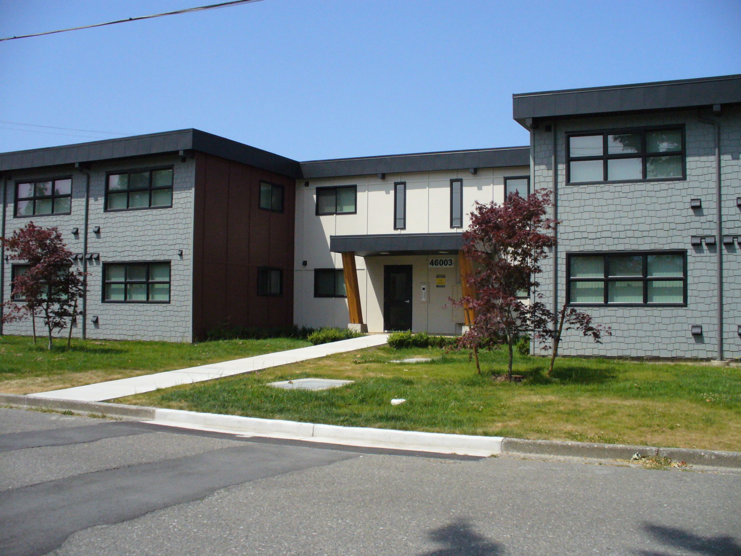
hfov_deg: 50.1
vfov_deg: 38.7
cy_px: 278
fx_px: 792
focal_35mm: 37
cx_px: 370
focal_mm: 6.1
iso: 200
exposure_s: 1/800
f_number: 5.6
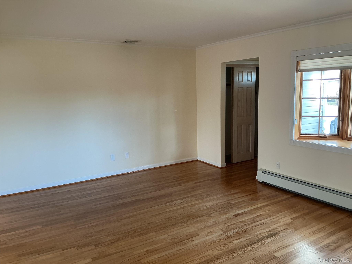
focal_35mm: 29
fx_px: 295
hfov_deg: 61.7
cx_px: 176
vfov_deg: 48.2
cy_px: 132
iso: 80
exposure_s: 1/60
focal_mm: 3
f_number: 1.8
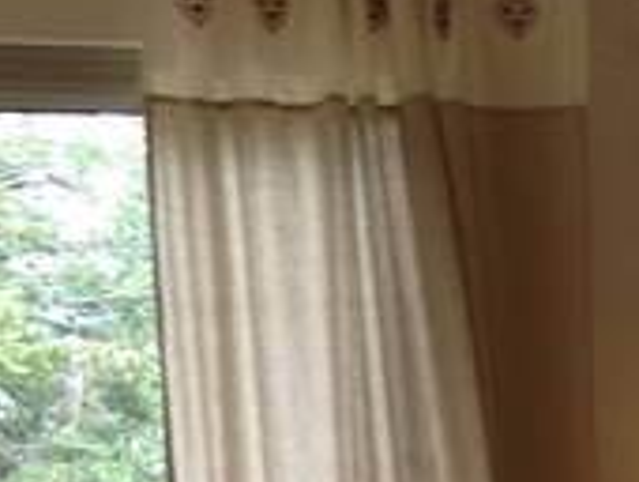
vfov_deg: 9.6
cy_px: 618
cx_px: 1177
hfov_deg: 11.8
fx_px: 2828
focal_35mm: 153
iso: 64
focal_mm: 4.13
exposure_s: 1/40
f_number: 2.4
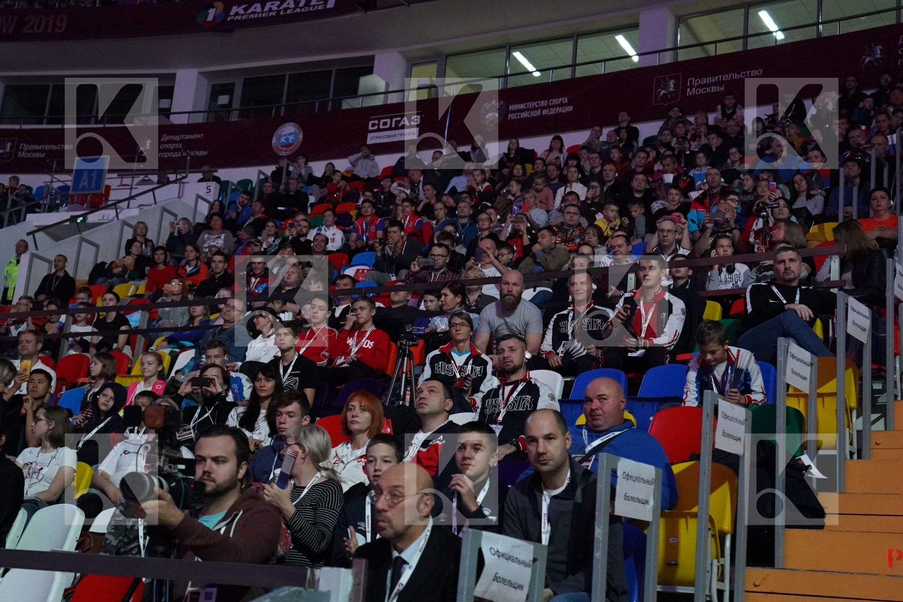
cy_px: 301
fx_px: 1279
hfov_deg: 38.9
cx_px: 452
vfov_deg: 26.5
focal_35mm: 51
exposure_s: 1/500
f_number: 2.8
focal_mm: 34
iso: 6400
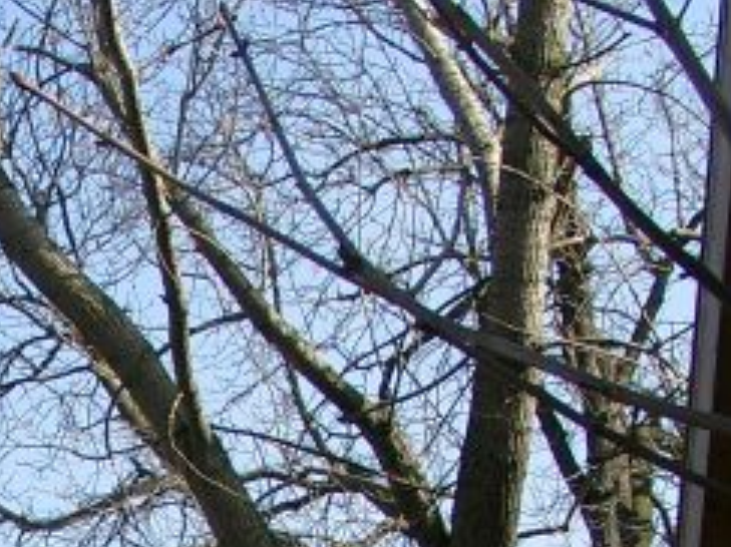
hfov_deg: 16.8
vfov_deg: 12.5
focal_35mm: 112
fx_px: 2364
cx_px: -168
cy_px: 851
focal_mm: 7.13
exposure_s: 1/524
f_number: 4
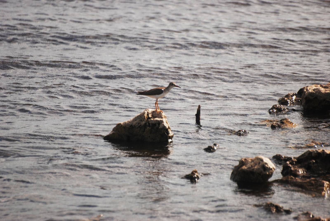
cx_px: 165
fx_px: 4130
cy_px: 110
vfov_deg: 3.1
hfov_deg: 4.6
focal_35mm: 450
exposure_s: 1/1600
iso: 400
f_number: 5.6
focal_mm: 300
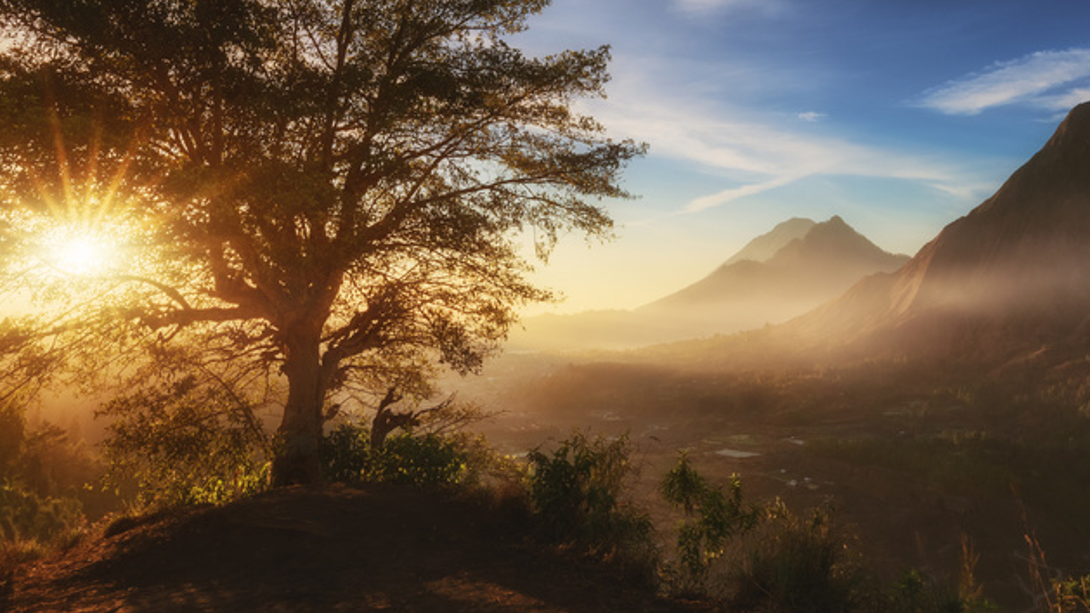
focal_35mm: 25
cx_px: 565
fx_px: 723
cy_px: 118
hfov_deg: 74.0
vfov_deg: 43.7
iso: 200
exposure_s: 1/350
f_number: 16
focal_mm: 15
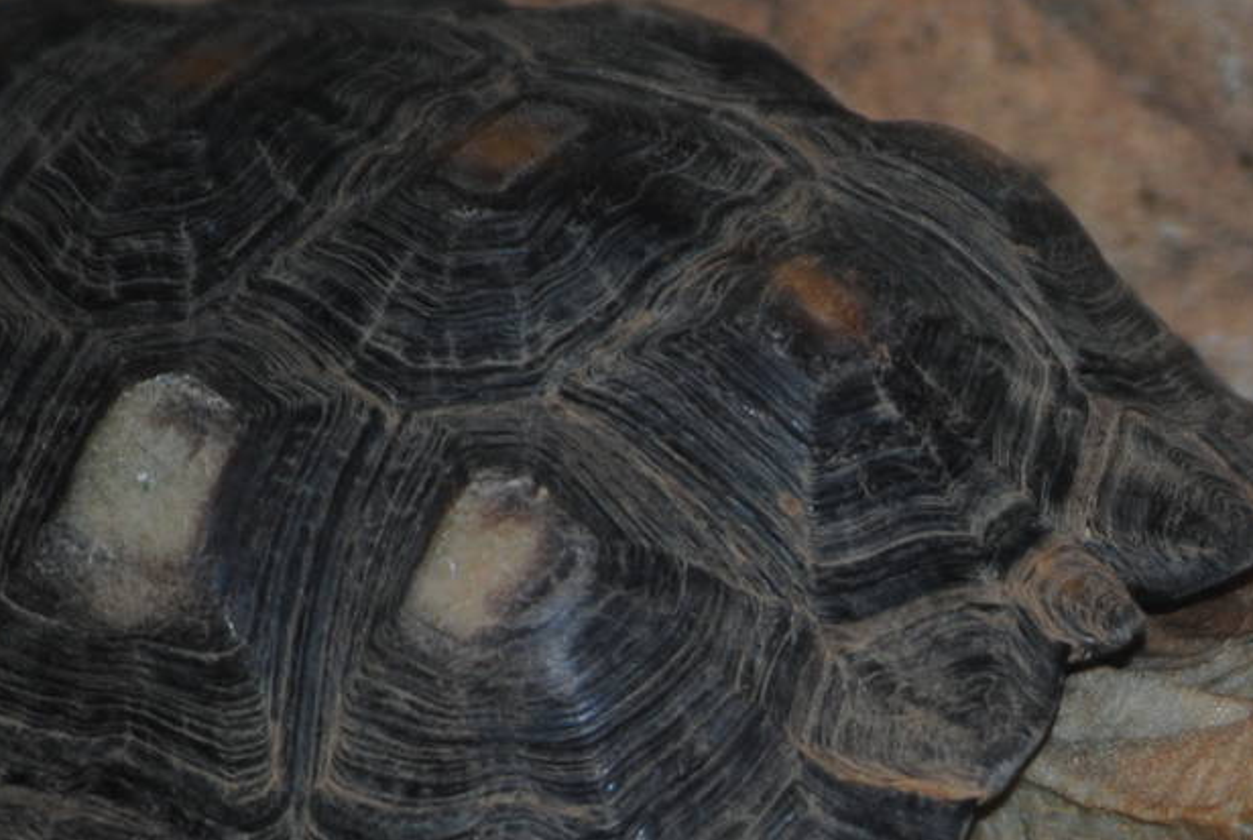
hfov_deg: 4.3
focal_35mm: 475
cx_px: 1117
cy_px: 790
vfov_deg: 2.9
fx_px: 16560
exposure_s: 1/60
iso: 200
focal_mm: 122
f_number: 4.8
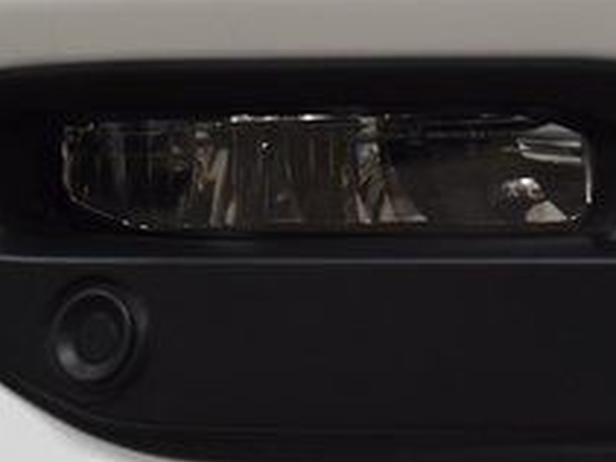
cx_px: 371
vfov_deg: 4.9
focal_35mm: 306
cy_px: 247
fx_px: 5442
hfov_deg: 6.5
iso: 1600
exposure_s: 1/125
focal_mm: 70
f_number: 4.5
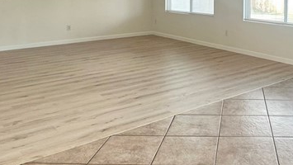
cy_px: -3
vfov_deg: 25.7
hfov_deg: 44.1
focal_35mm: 44
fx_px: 342
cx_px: 236
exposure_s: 1/120
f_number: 2.2
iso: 64
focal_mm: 2.22
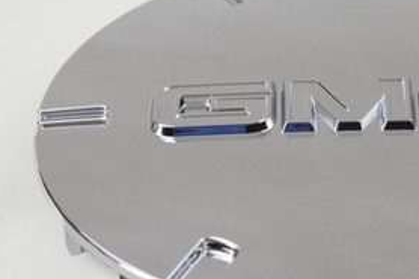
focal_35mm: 190
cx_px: 345
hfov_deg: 10.8
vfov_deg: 7.2
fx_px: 2212
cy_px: 132
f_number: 5.6
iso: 1800
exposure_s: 1/60
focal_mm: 55
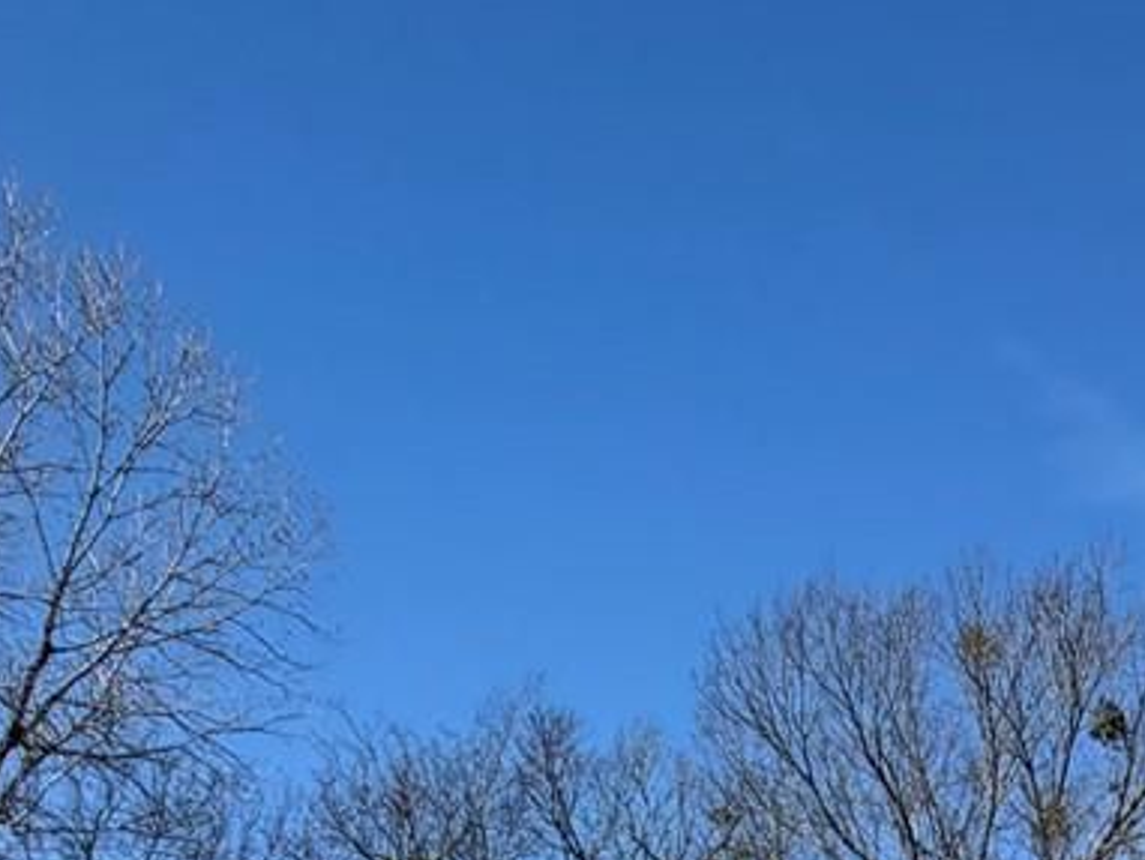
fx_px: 2482
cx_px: 983
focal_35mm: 75
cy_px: 1573
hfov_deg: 25.3
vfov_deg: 16.3
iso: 20
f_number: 2.2
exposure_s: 1/853
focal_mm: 2.22
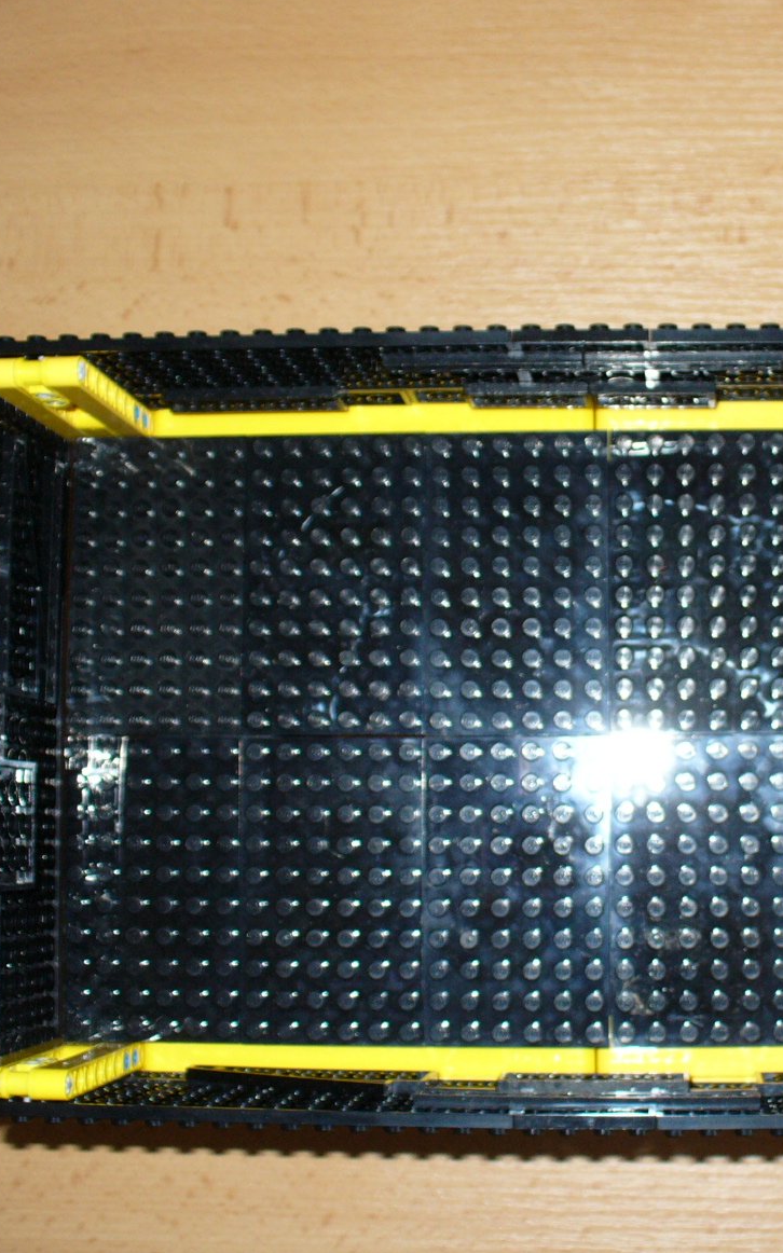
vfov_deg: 37.5
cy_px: 626
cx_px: 691
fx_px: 1844
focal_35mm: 54
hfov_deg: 23.4
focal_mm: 6.1
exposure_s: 1/60
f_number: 2.8
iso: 100
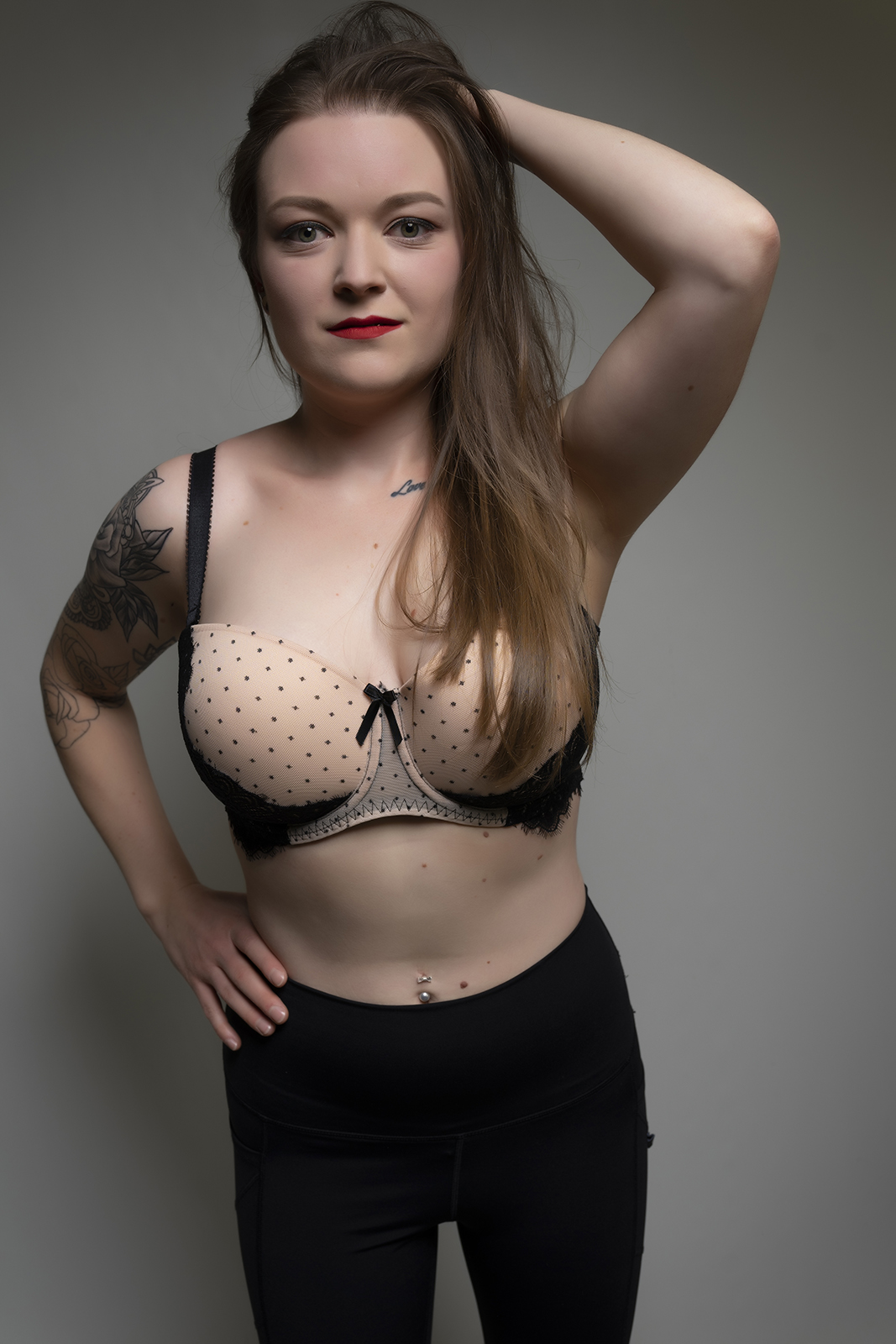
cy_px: 672
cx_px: 448
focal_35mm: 35
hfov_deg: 37.9
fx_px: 1306
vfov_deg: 54.4
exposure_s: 1/200
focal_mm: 35
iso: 50
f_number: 5.6
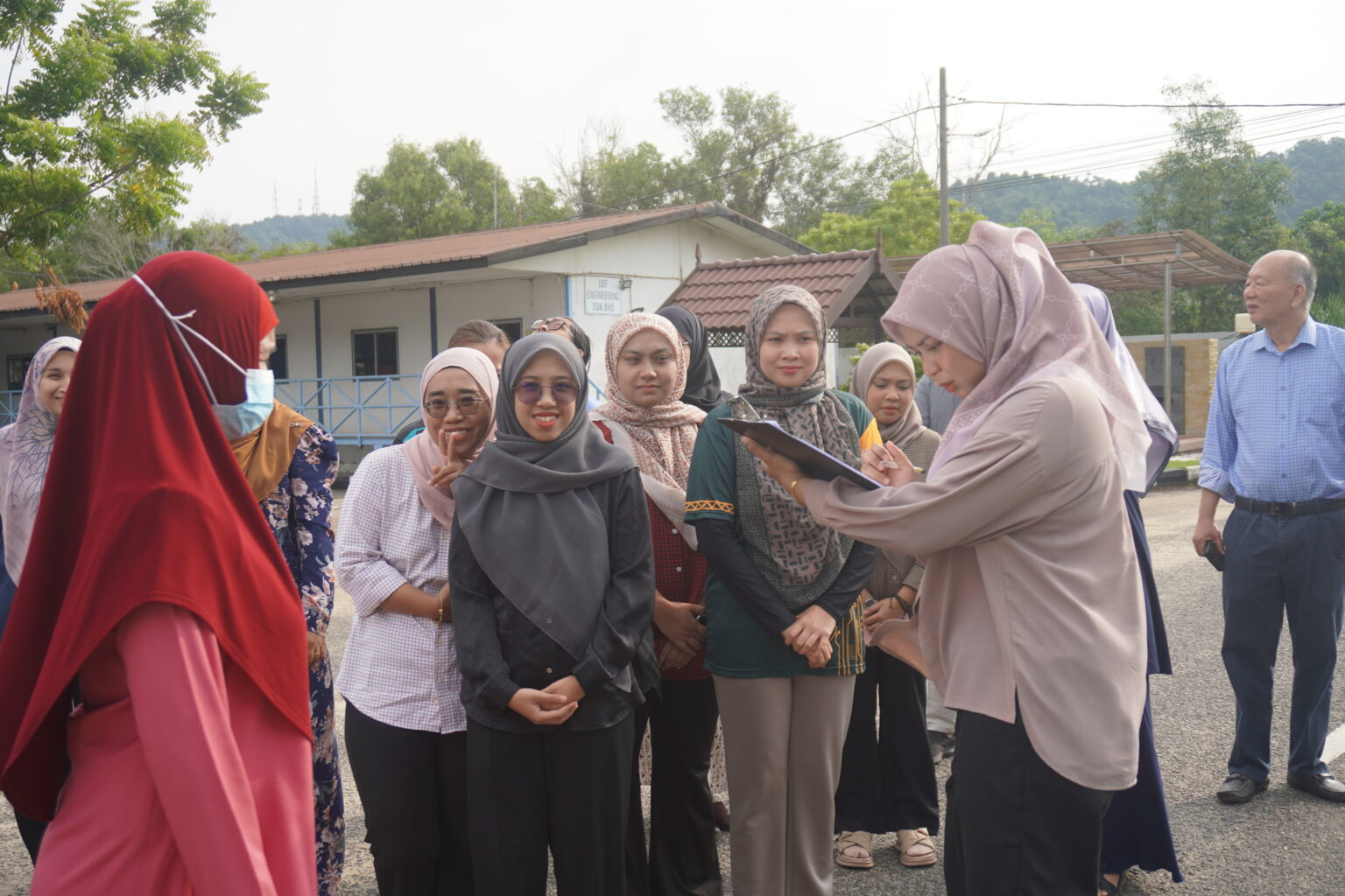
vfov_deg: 33.0
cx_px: 672
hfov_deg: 47.9
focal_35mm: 40
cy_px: 448
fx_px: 1513
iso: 100
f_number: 5
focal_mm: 27
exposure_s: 1/320
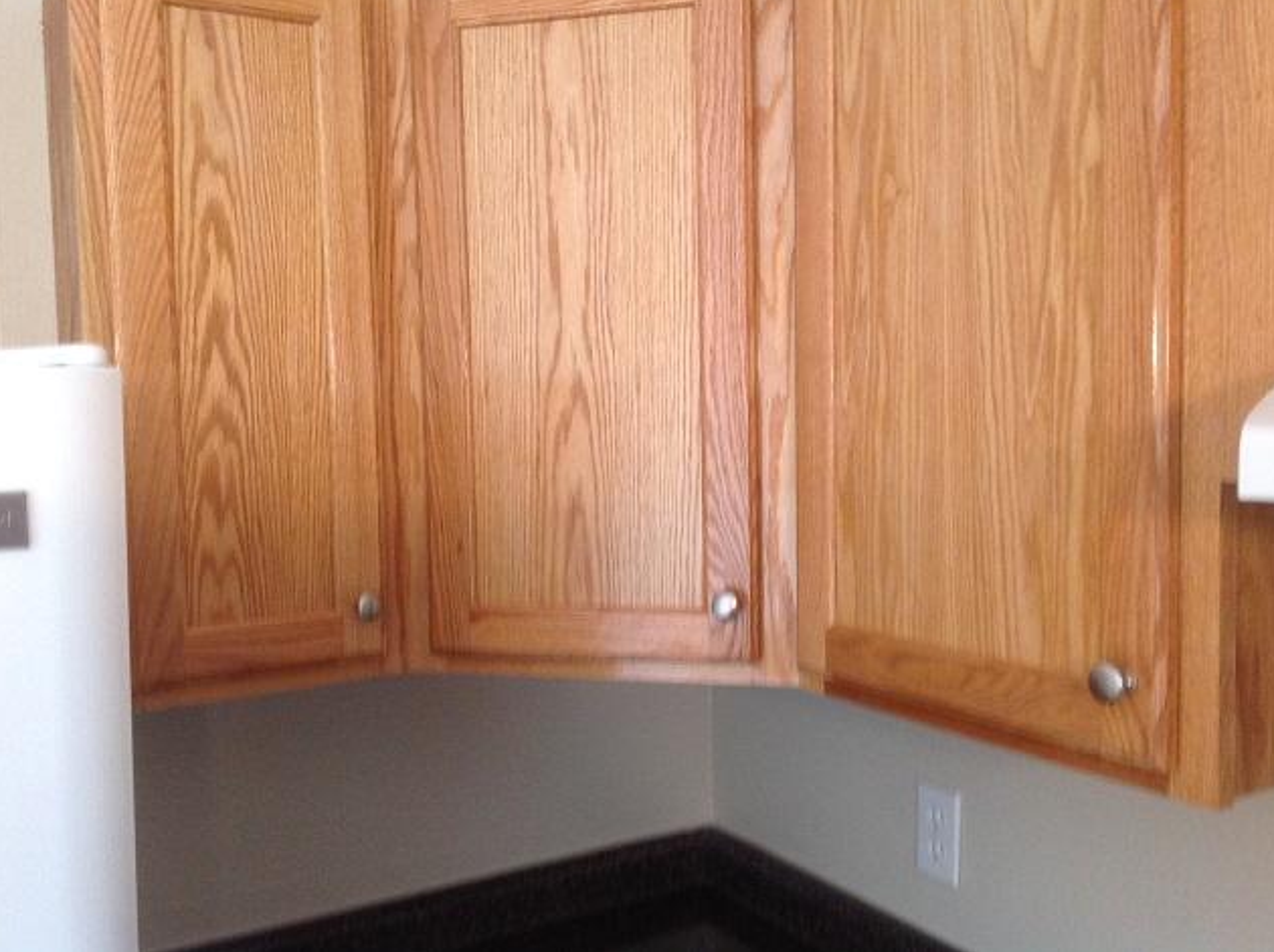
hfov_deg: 51.4
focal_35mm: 36
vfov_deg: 39.6
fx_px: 1323
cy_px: 467
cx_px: 645
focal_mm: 4.28
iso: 200
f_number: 2.4
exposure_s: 1/15
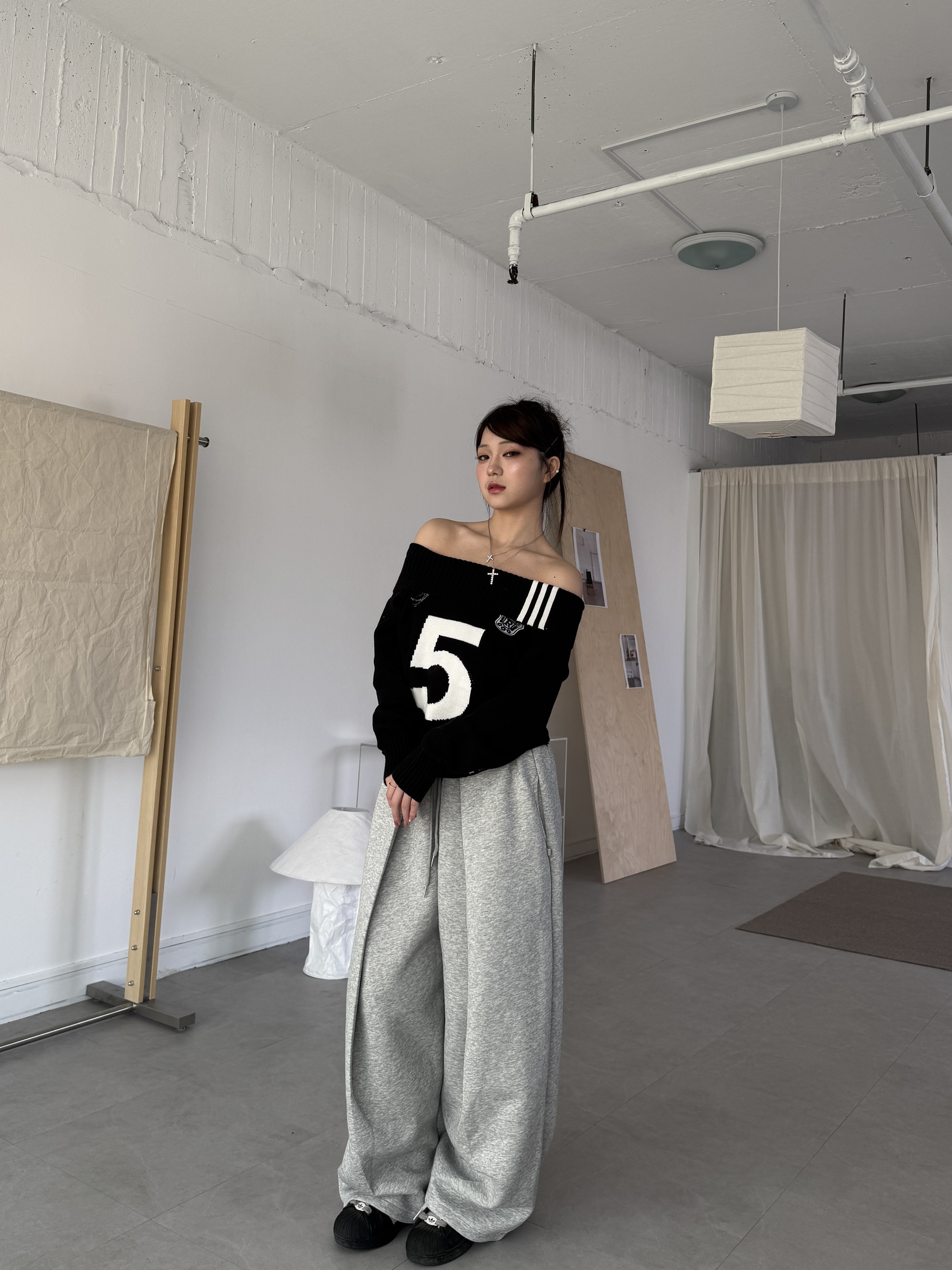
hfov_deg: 56.8
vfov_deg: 71.6
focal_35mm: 24
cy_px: 635
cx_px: 476
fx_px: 880
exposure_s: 1/184
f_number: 1.78
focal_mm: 6.76
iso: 64
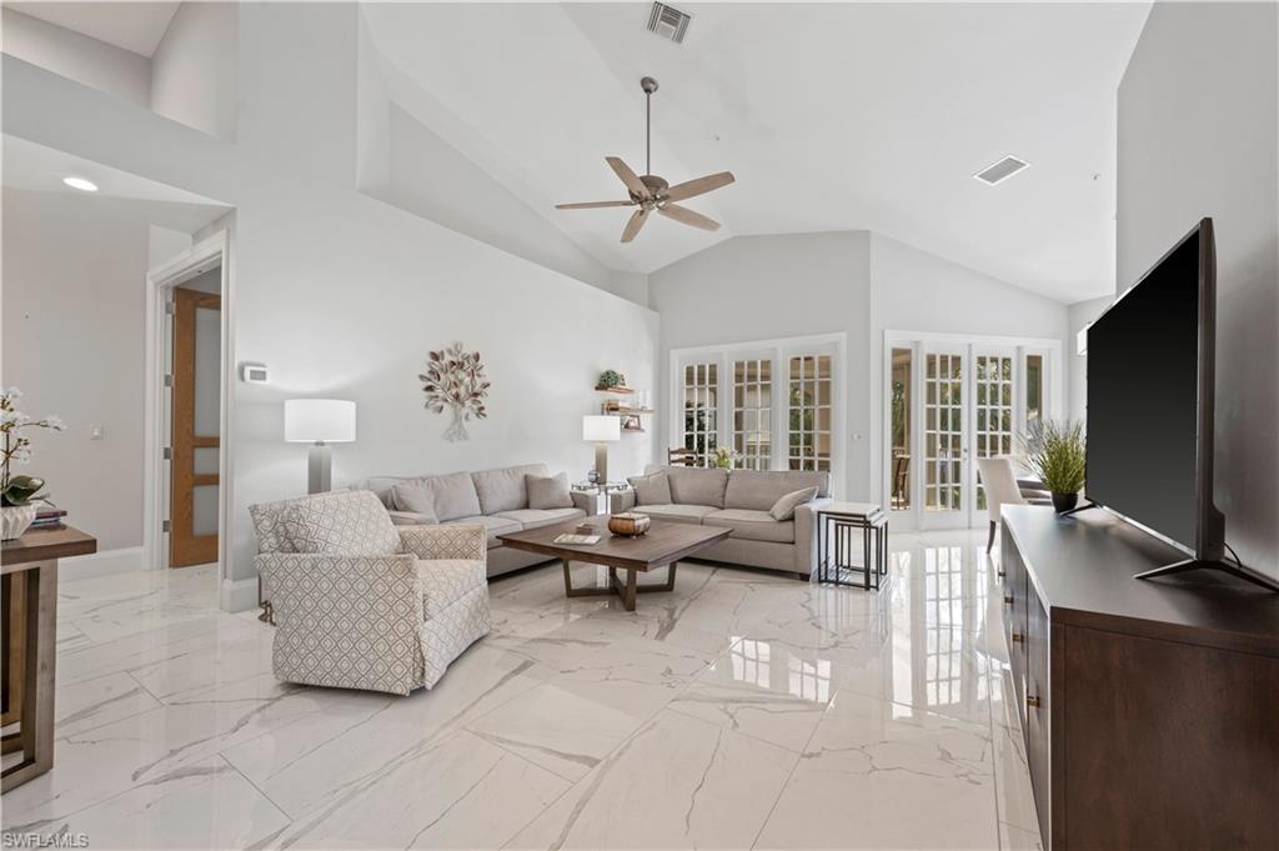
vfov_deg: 81.1
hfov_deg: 104.3
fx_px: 497
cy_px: 426
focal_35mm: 14
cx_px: 640
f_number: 9
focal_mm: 14
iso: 320
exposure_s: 1/5
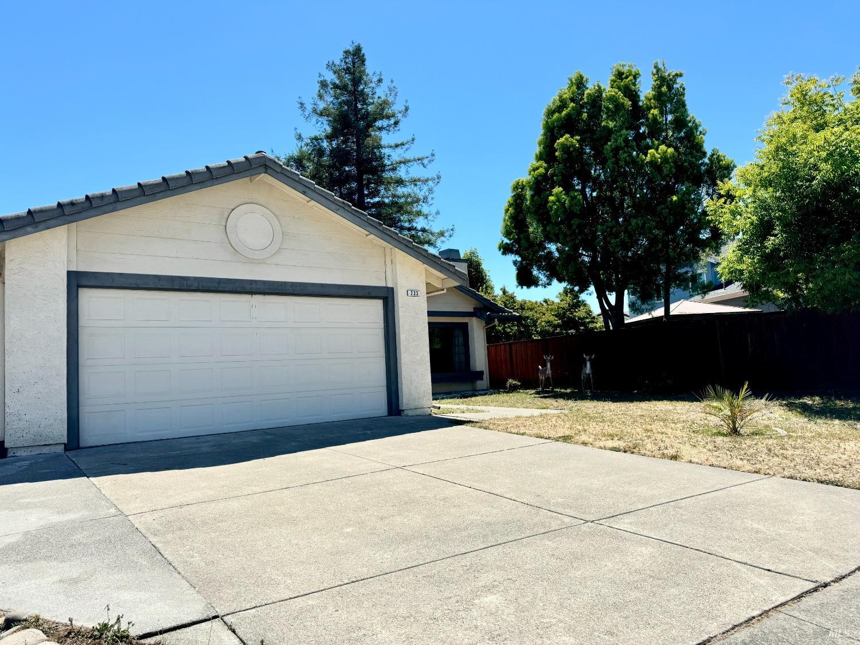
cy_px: 322
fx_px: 596
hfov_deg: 71.6
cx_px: 430
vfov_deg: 56.8
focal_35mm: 24
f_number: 1.78
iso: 80
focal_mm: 6.76
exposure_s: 1/4950
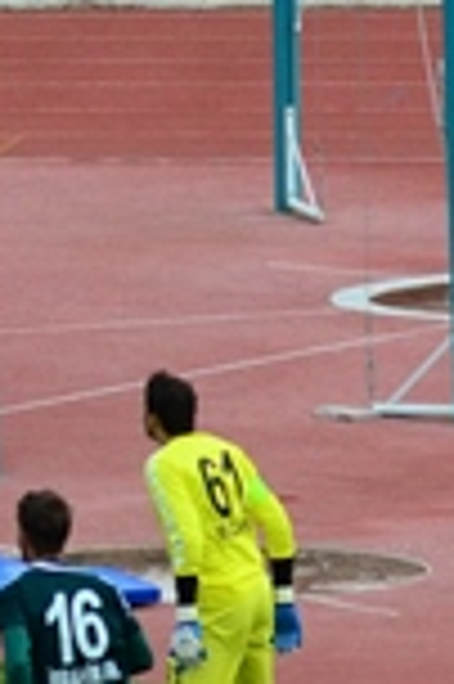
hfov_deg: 1.2
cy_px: 531
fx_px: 21480
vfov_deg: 1.8
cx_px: -40
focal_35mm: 1133
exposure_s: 1/2500
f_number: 6.3
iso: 1000
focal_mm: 180
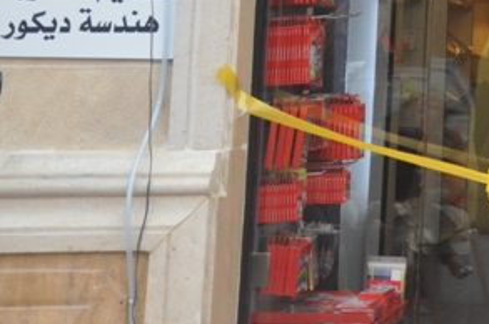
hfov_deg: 11.5
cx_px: 841
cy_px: -224
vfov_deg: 7.9
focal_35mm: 168
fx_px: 2277
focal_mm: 32
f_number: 4.2
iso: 1000
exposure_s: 1/80
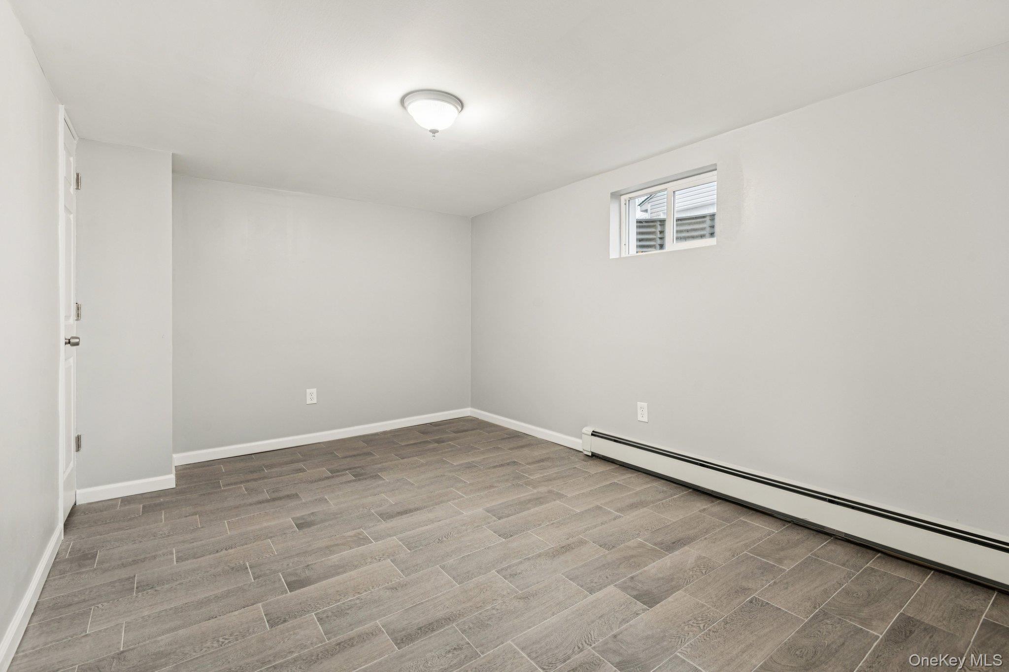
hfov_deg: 96.7
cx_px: 504
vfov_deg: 73.7
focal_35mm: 16
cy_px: 336
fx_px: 448
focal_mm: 16
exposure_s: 1/6
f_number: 8
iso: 400
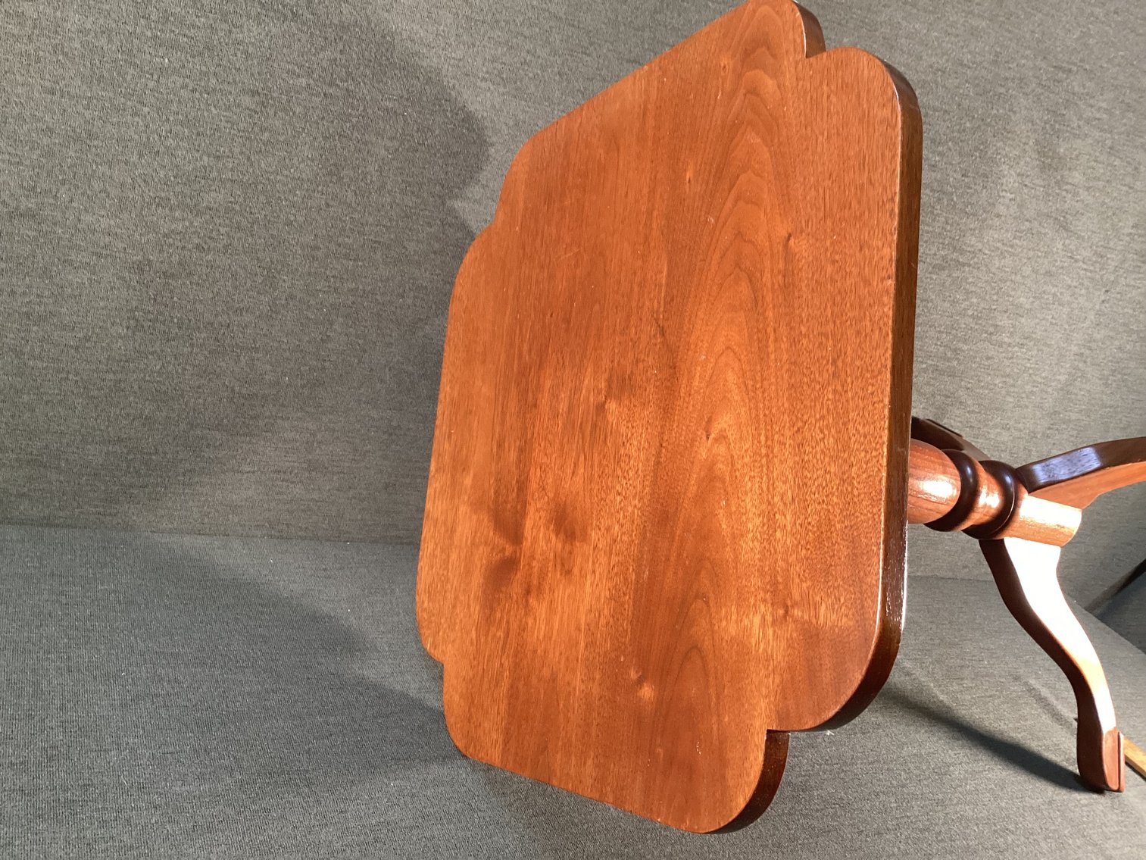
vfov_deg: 45.4
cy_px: 430
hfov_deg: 58.3
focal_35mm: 31
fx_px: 1026
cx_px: 573
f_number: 2.4
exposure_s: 1/60
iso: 200
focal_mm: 3.3
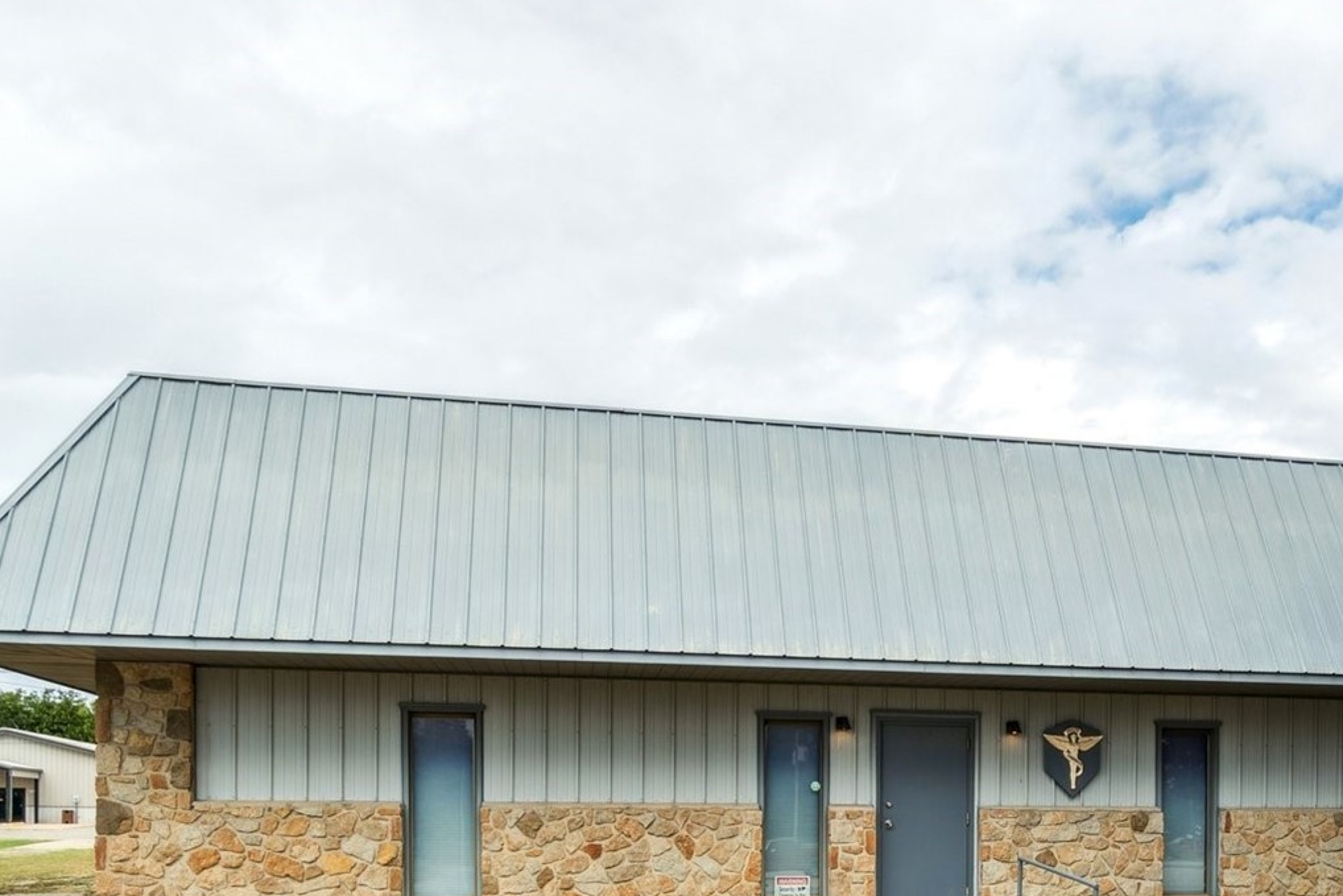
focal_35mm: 30
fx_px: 1119
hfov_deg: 61.1
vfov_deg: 42.8
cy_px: 626
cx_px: 835
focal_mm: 10
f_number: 8
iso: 100
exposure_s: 1/500
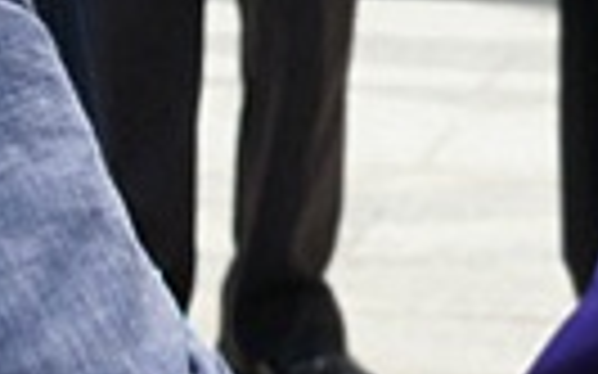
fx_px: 5294
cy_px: -210
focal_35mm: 325
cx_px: 470
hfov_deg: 6.5
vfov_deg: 4.0
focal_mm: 30
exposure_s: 1/320
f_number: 8
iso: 200
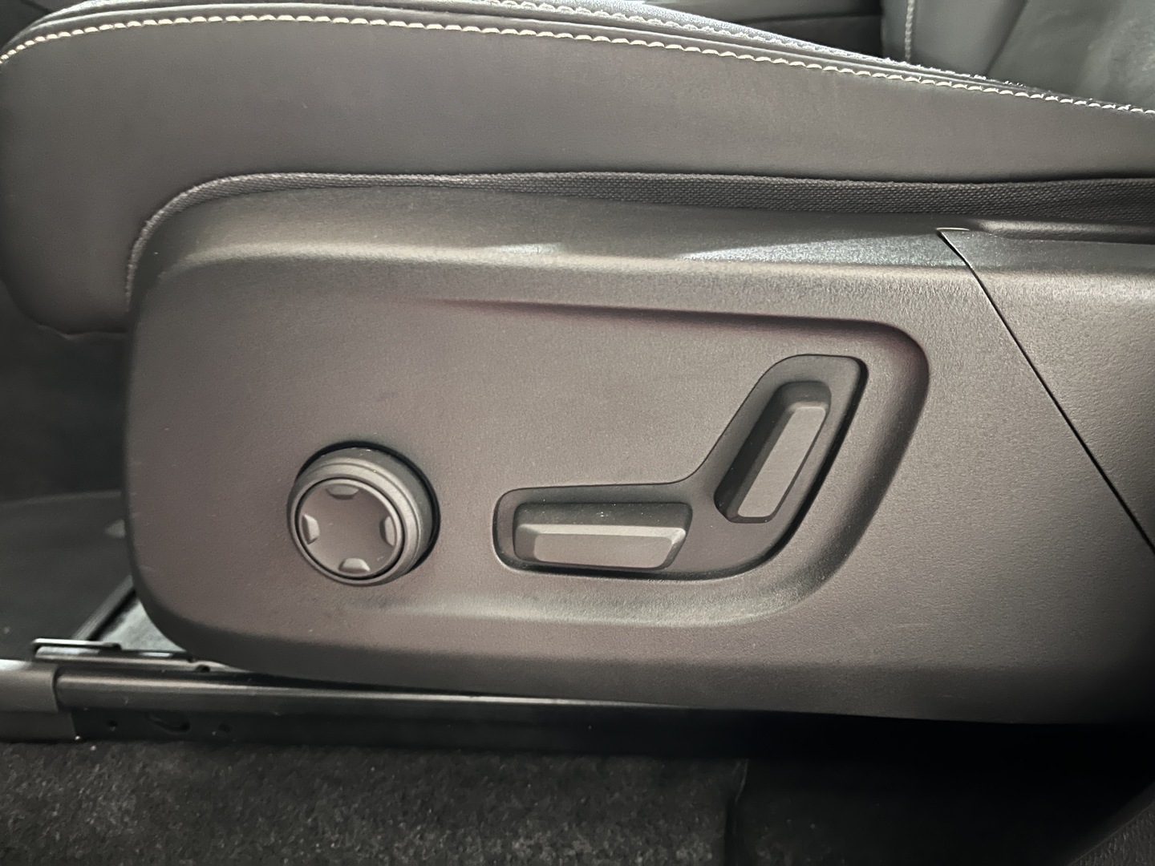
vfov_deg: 53.1
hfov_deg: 67.3
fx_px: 868
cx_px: 578
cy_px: 433
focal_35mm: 26
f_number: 1.6
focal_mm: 5.1
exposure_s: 1/13
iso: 800
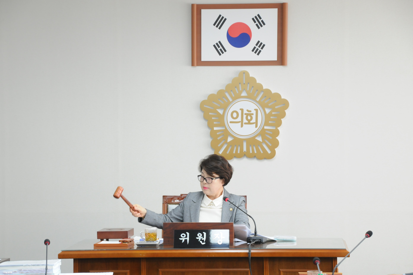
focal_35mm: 105
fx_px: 1203
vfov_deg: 13.0
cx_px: 206
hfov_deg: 19.5
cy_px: 138
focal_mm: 70
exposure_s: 1/40
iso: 800
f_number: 5
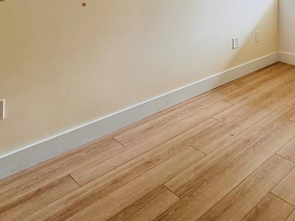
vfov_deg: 35.1
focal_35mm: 34
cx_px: 295
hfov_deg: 45.5
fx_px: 290
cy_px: -29
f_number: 2.2
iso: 125
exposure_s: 1/120
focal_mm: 2.22
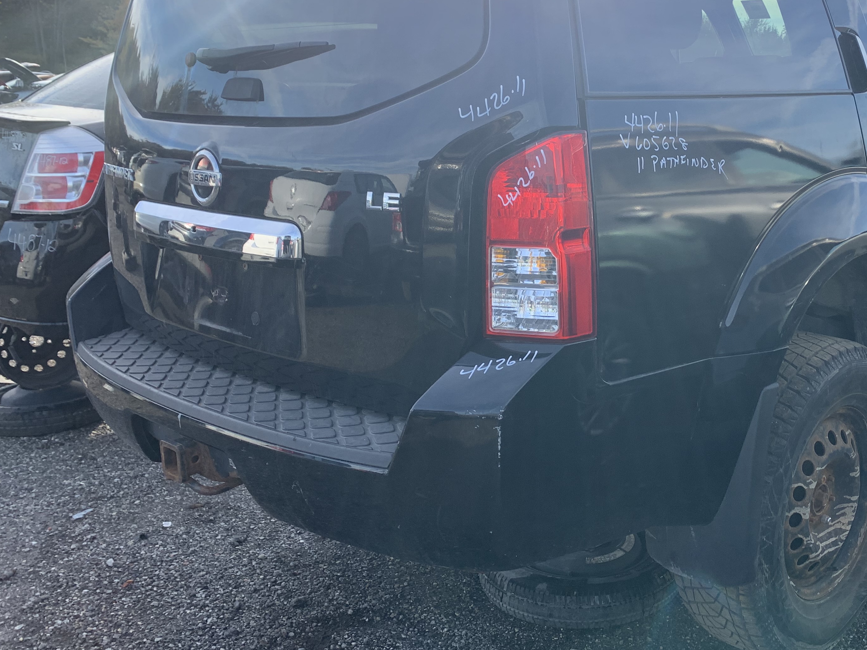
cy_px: 277
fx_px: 952
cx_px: 625
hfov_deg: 47.6
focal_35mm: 38
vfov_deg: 37.6
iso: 25
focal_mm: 4.25
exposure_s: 1/467
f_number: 1.8
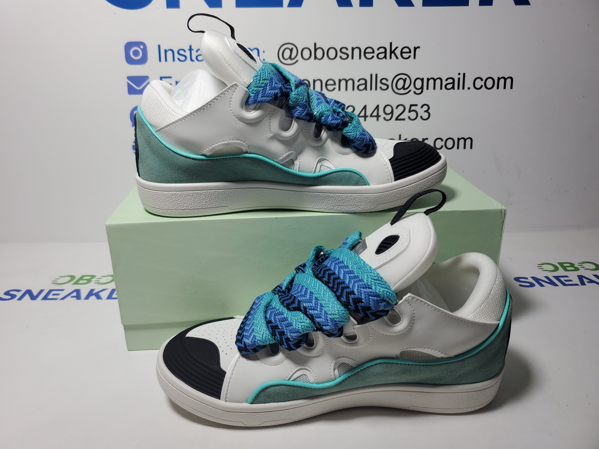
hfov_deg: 67.3
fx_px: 450
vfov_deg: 53.1
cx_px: 300
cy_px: 224
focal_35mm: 26
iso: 50
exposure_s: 1/561
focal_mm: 4.3
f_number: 1.5
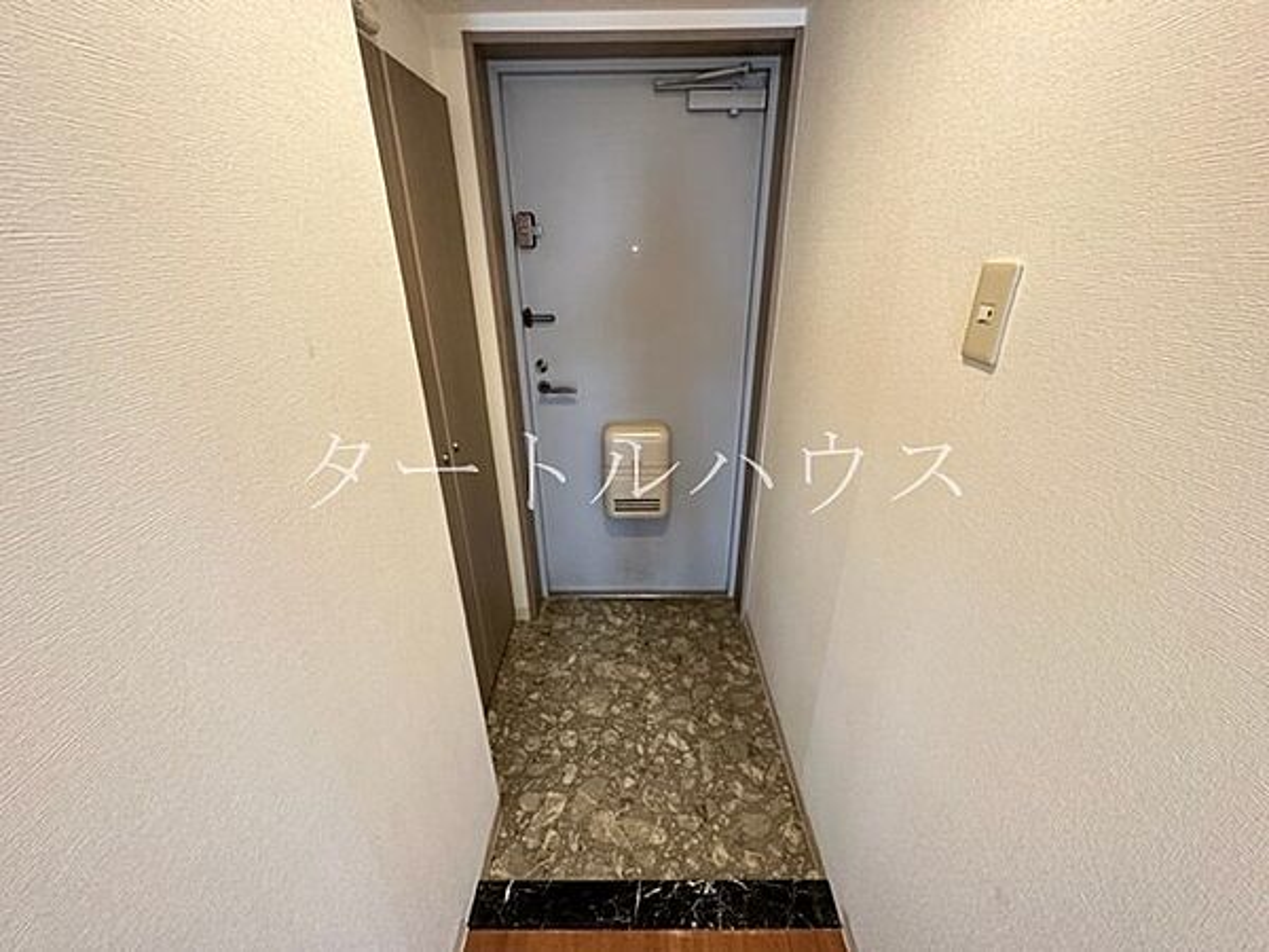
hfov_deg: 102.1
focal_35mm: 14
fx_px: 513
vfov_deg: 85.7
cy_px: 476
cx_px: 634
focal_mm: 2.22
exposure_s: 1/60
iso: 320
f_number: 2.2
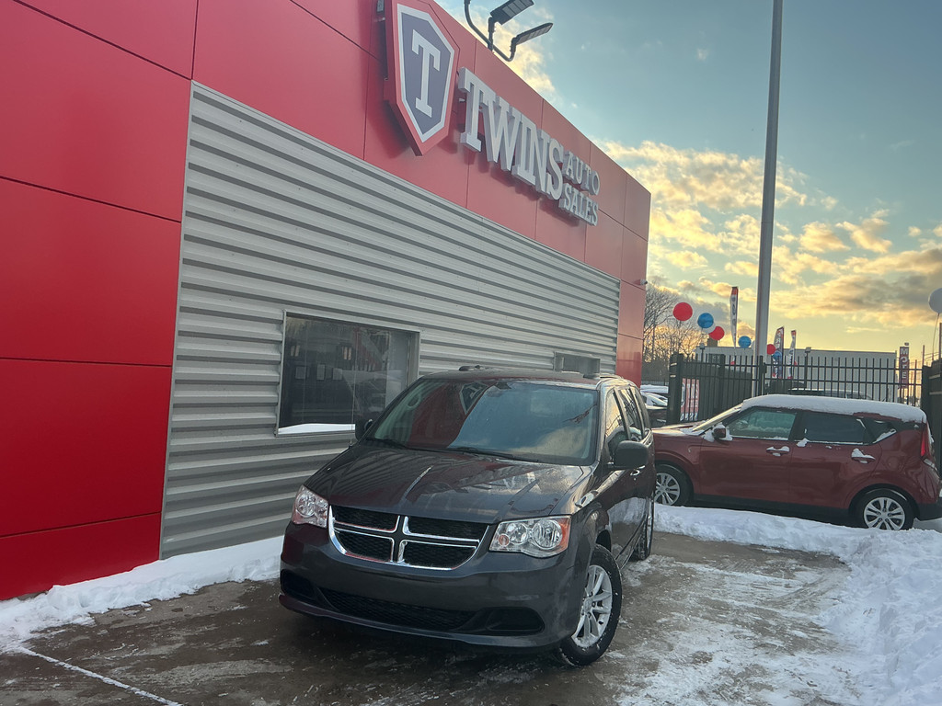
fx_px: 789
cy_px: 353
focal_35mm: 29
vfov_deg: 48.2
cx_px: 471
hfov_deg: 61.7
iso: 25
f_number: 1.8
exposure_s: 1/372
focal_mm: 3
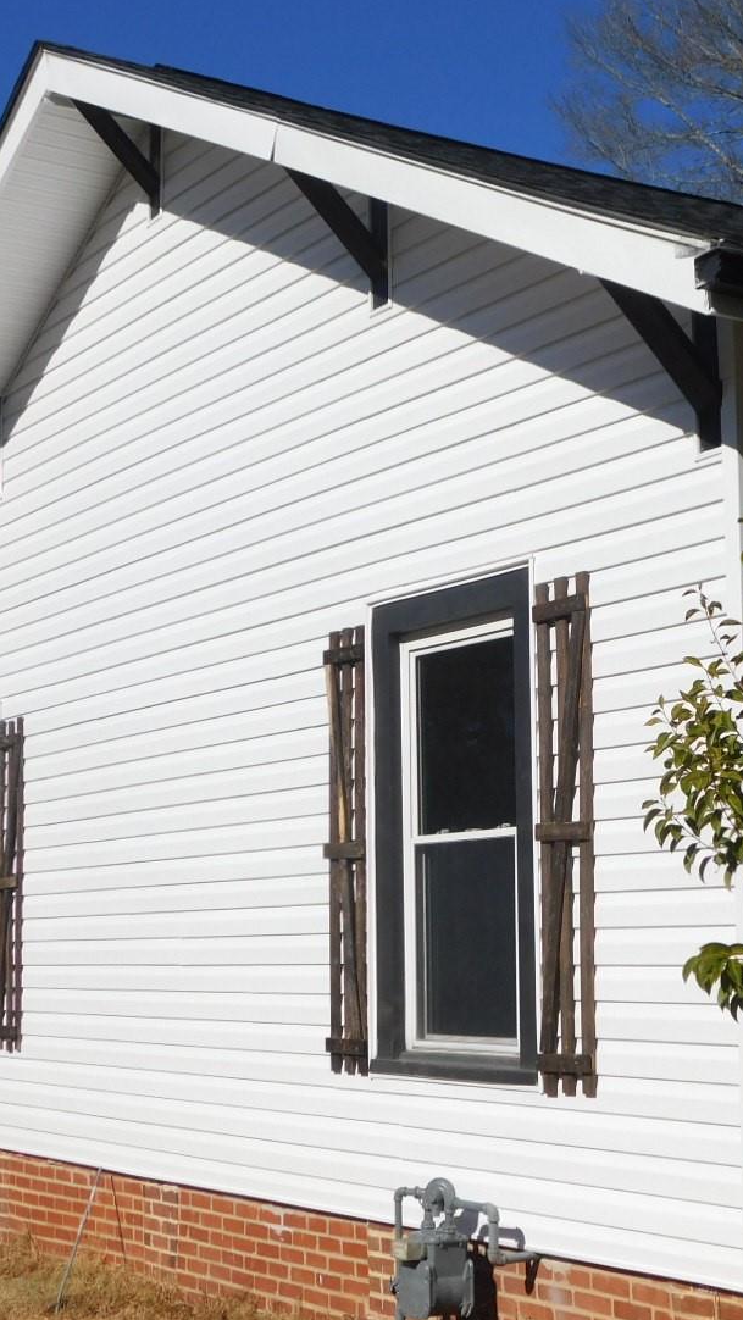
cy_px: 708
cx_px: 545
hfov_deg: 20.6
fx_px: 2030
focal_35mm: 58
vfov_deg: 36.0
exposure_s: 1/640
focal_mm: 6.3
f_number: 7
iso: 125
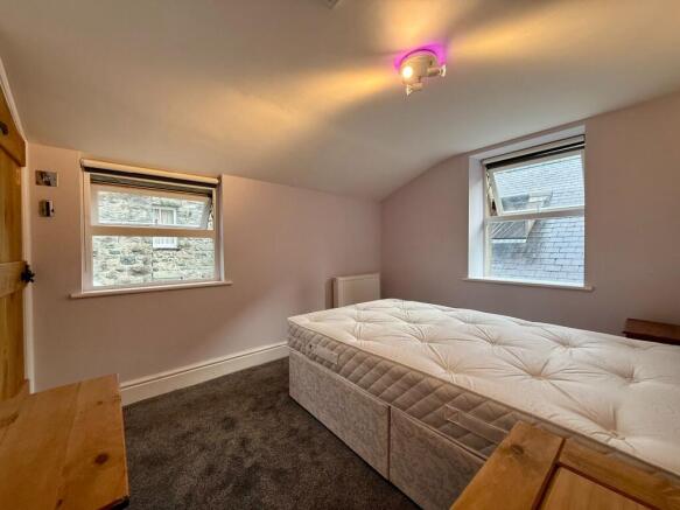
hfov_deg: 102.1
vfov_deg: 85.7
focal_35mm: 14
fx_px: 275
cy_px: 255
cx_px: 340
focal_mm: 2.22
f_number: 2.2
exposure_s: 1/100
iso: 125
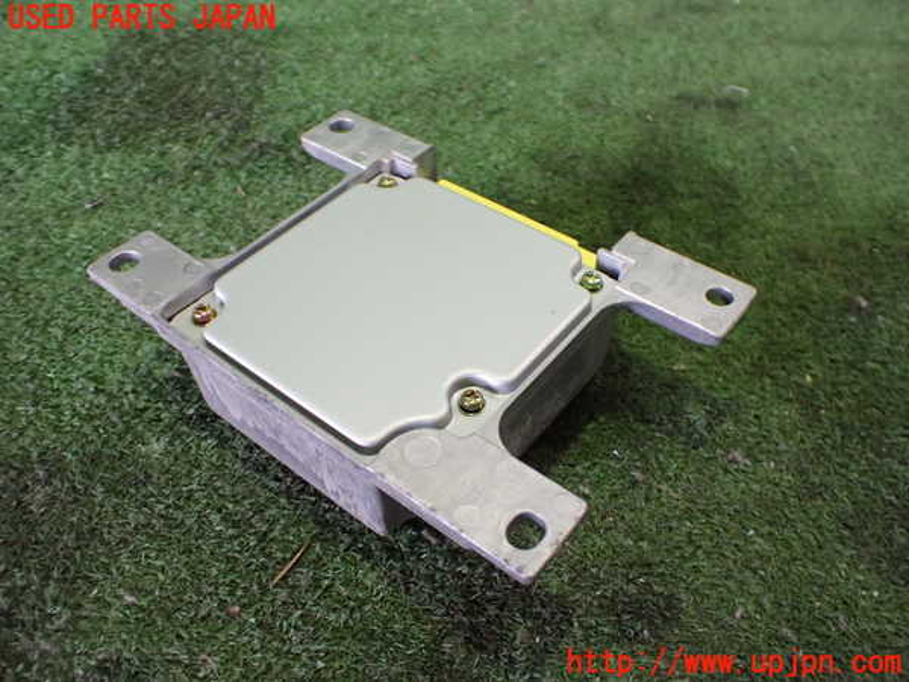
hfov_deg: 60.0
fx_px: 788
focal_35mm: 30
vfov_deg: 46.8
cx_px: 454
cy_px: 341
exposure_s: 1/100
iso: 800
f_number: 2.3
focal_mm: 5.4
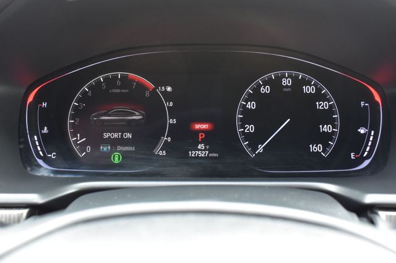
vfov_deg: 36.8
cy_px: 132
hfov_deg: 53.2
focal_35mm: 36
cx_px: 198
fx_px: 396
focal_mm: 24
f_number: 6.3
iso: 1000
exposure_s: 1/15
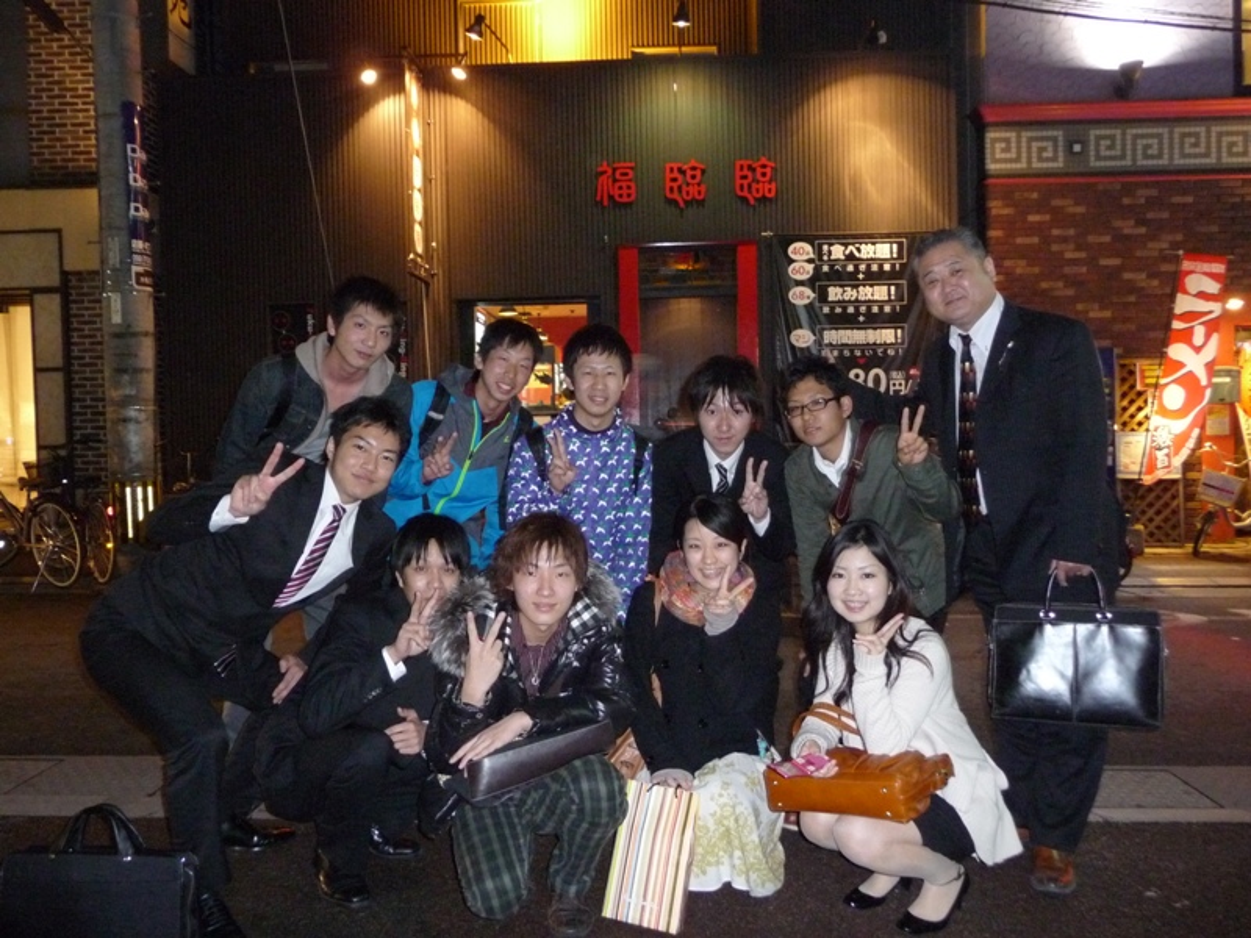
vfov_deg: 46.8
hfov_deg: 60.0
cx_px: 626
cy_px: 469
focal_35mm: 30
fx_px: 1084
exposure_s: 1/8
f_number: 3.4
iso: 640
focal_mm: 5
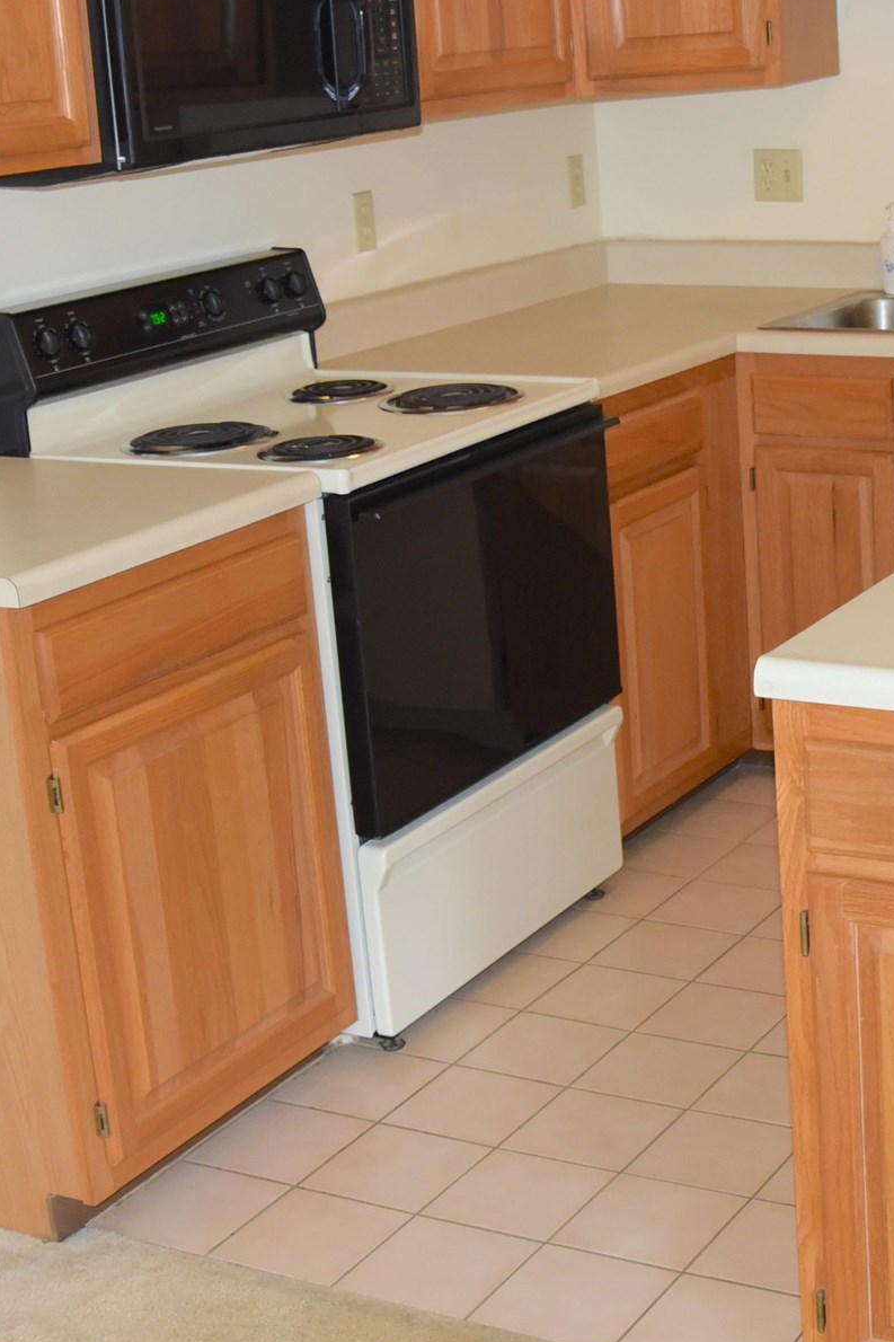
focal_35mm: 62
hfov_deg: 21.4
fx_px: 2310
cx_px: 826
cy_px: 597
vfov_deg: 32.4
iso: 2000
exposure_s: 1/200
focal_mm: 24
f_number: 2.8
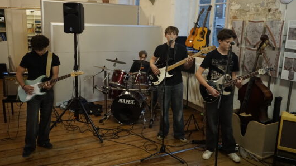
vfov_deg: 36.6
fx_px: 251
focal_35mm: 32
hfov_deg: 61.0
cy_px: 74
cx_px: 149
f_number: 4
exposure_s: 1/40
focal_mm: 20
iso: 3200
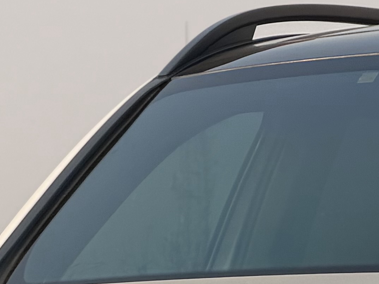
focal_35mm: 532
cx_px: 415
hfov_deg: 3.7
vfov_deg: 2.8
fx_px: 5823
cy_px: 387
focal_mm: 16.89
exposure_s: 1/638
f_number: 2.8
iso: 50
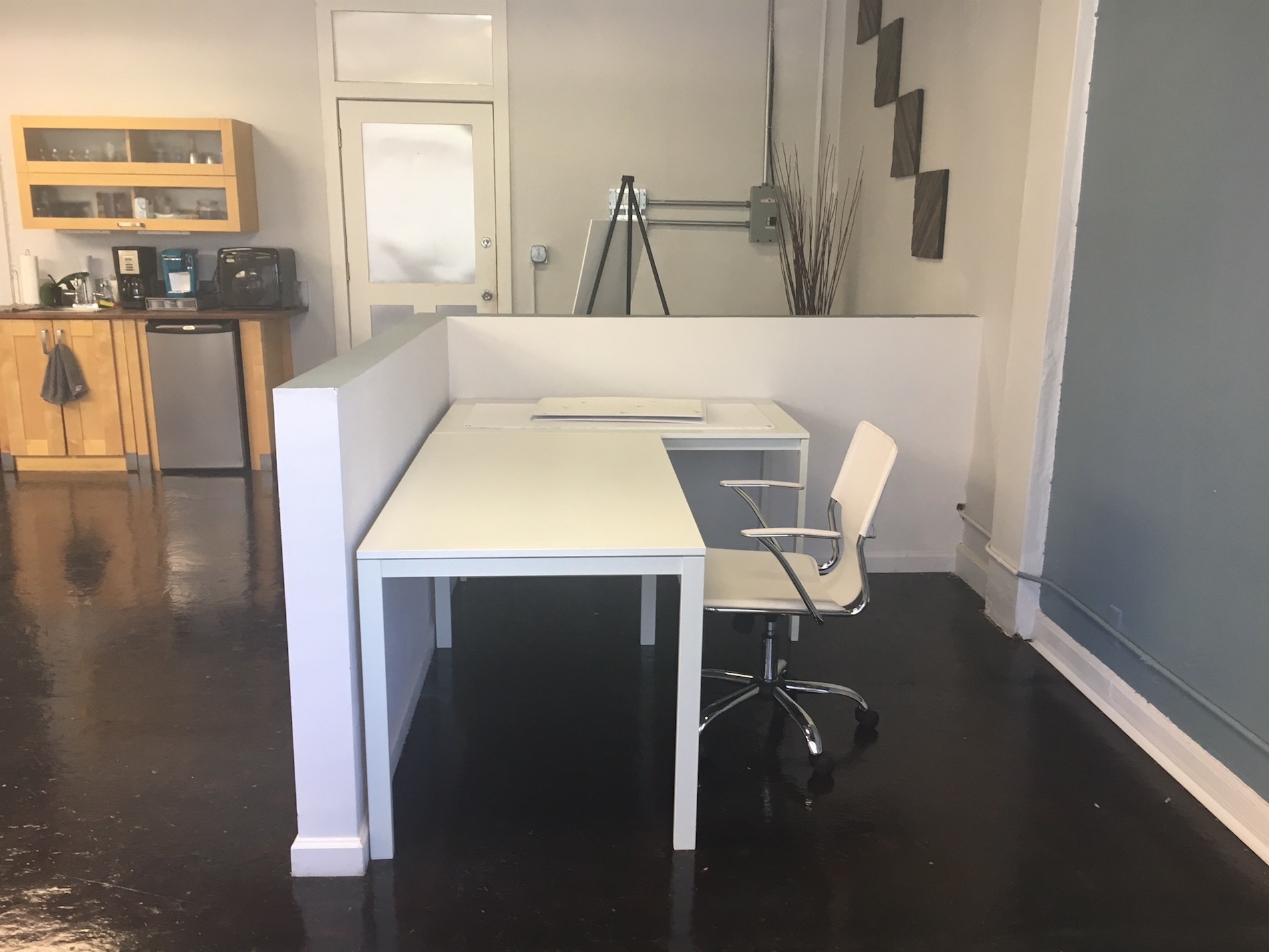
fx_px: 1063
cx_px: 634
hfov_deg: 61.7
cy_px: 476
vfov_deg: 48.2
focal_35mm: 29
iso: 64
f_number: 2.2
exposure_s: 1/30
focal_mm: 4.15
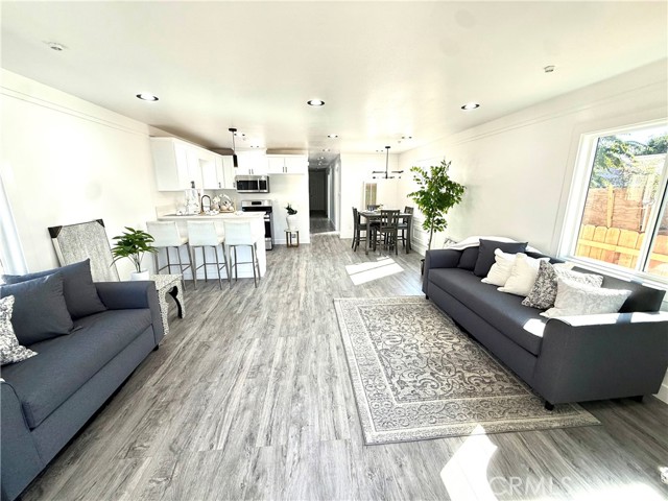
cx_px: 334
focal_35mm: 14
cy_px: 250
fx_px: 270
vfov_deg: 85.7
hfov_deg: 102.1
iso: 64
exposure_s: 1/141
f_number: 2.2
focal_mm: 2.22
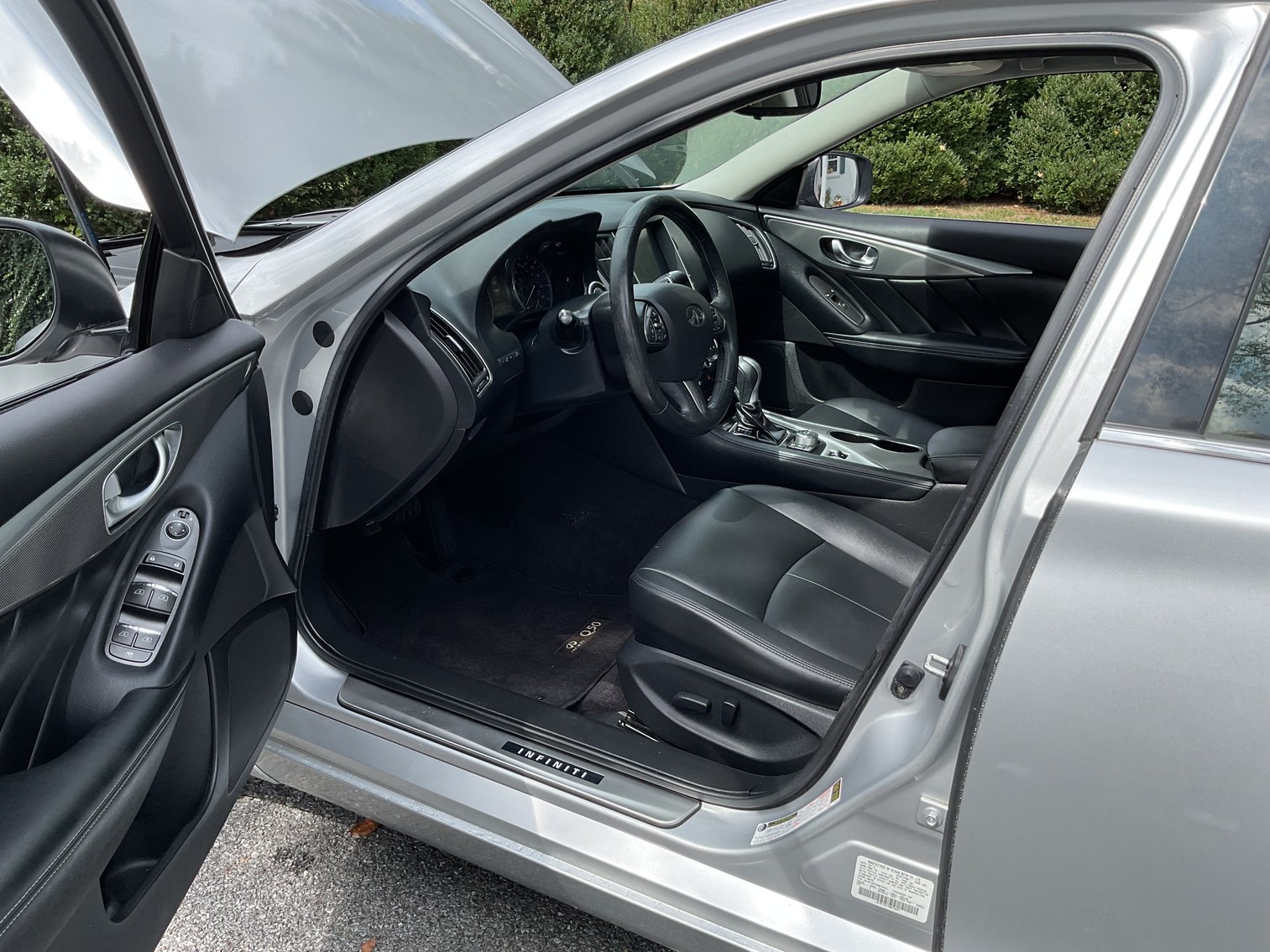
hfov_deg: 61.7
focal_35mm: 29
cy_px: 476
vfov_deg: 48.2
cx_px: 635
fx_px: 1064
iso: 16
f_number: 1.8
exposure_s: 1/500
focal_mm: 3
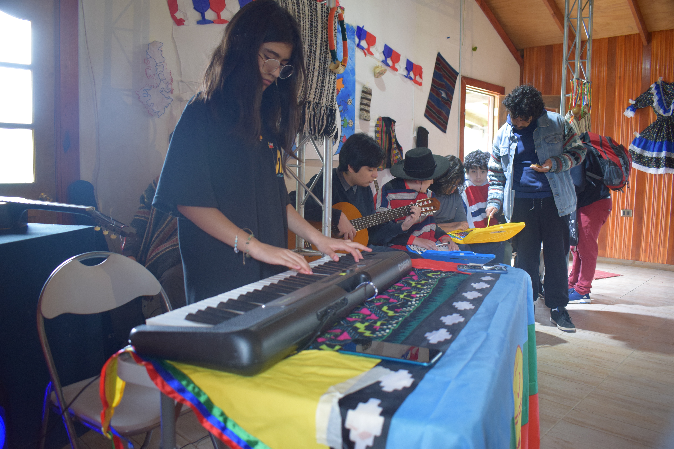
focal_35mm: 27
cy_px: 224
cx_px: 337
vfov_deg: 47.9
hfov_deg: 67.4
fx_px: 505
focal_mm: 18
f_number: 3.5
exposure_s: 1/30
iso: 1250
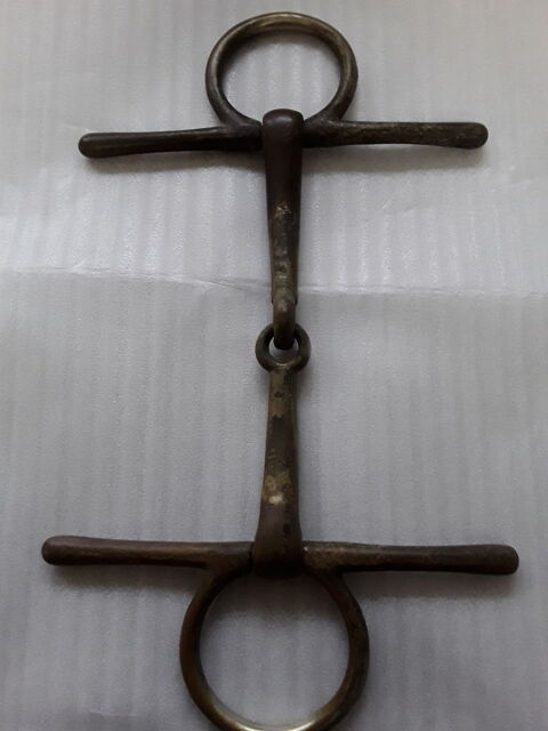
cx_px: 274
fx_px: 570
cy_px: 366
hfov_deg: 51.4
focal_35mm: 27
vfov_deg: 65.3
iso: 160
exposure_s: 1/25
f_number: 1.9
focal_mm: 2.91
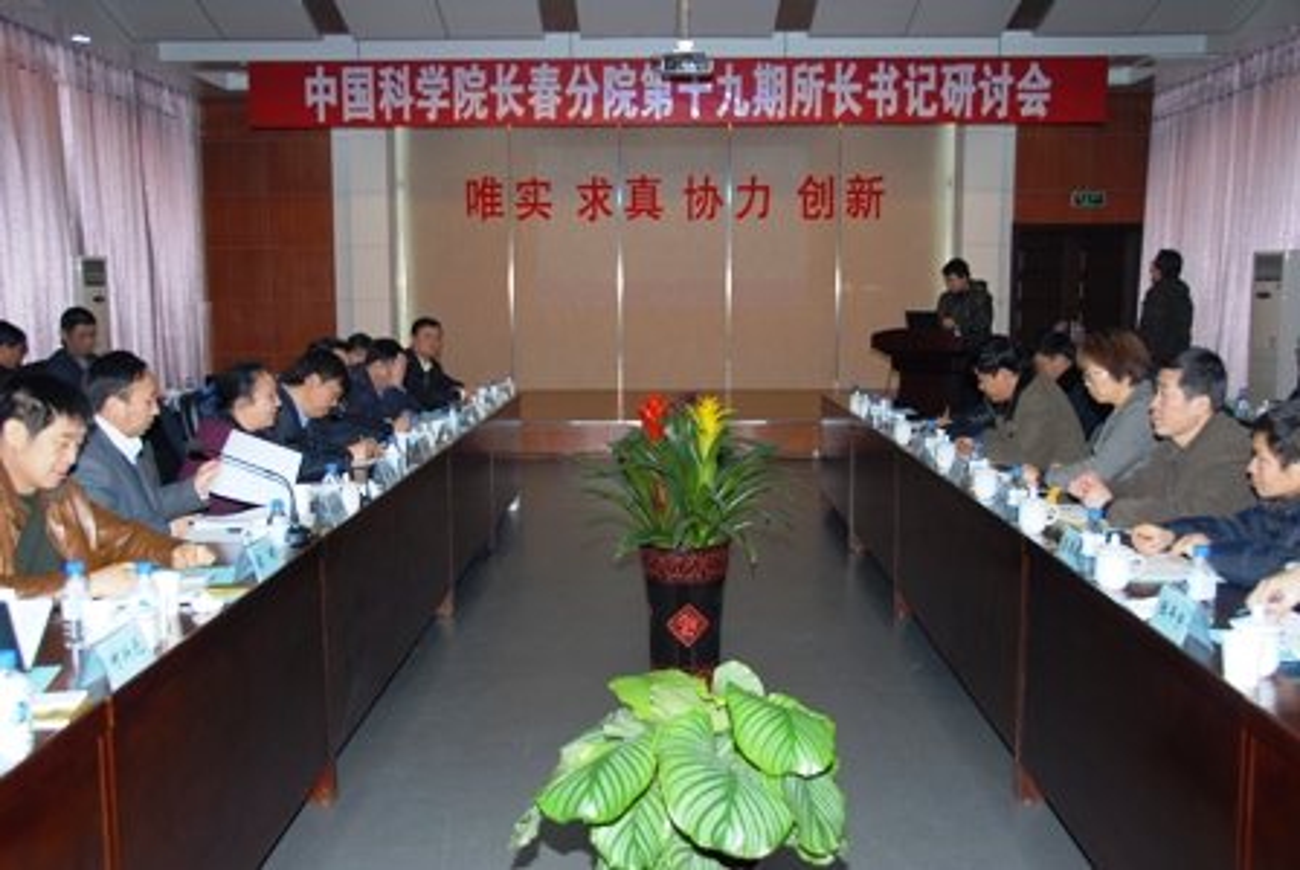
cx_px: 650
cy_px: 435
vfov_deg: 40.1
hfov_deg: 57.2
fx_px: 1193
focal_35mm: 33
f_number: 4
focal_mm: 22
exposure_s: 1/60
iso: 100
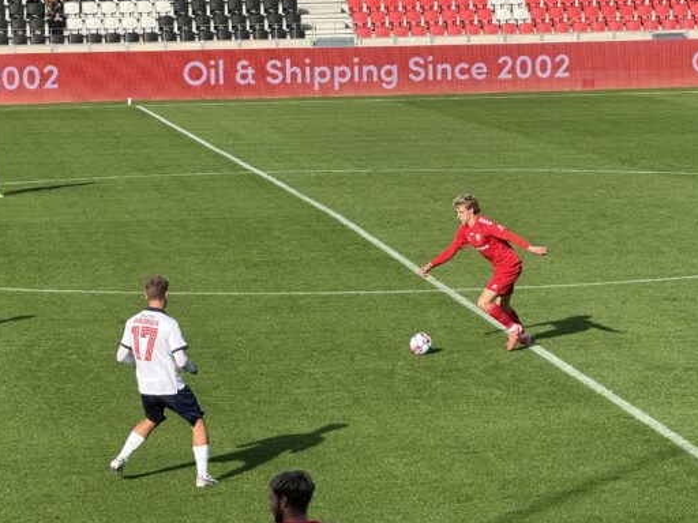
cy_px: 248
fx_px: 3287
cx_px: 338
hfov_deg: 12.1
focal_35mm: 163
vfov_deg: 9.1
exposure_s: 1/977
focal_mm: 15.66
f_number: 2.8
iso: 50
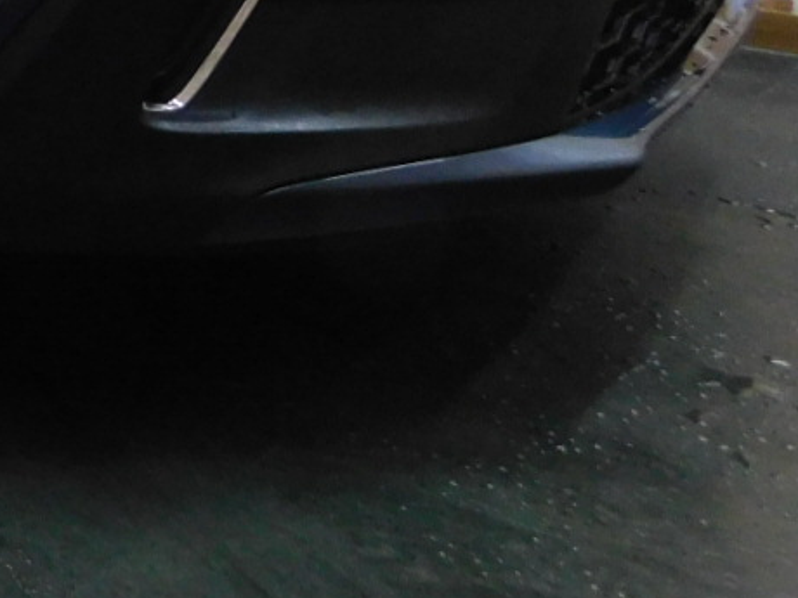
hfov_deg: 19.9
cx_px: -507
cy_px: -251
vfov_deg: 17.0
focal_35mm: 80
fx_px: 1844
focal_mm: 4
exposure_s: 1/30
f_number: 3
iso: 400
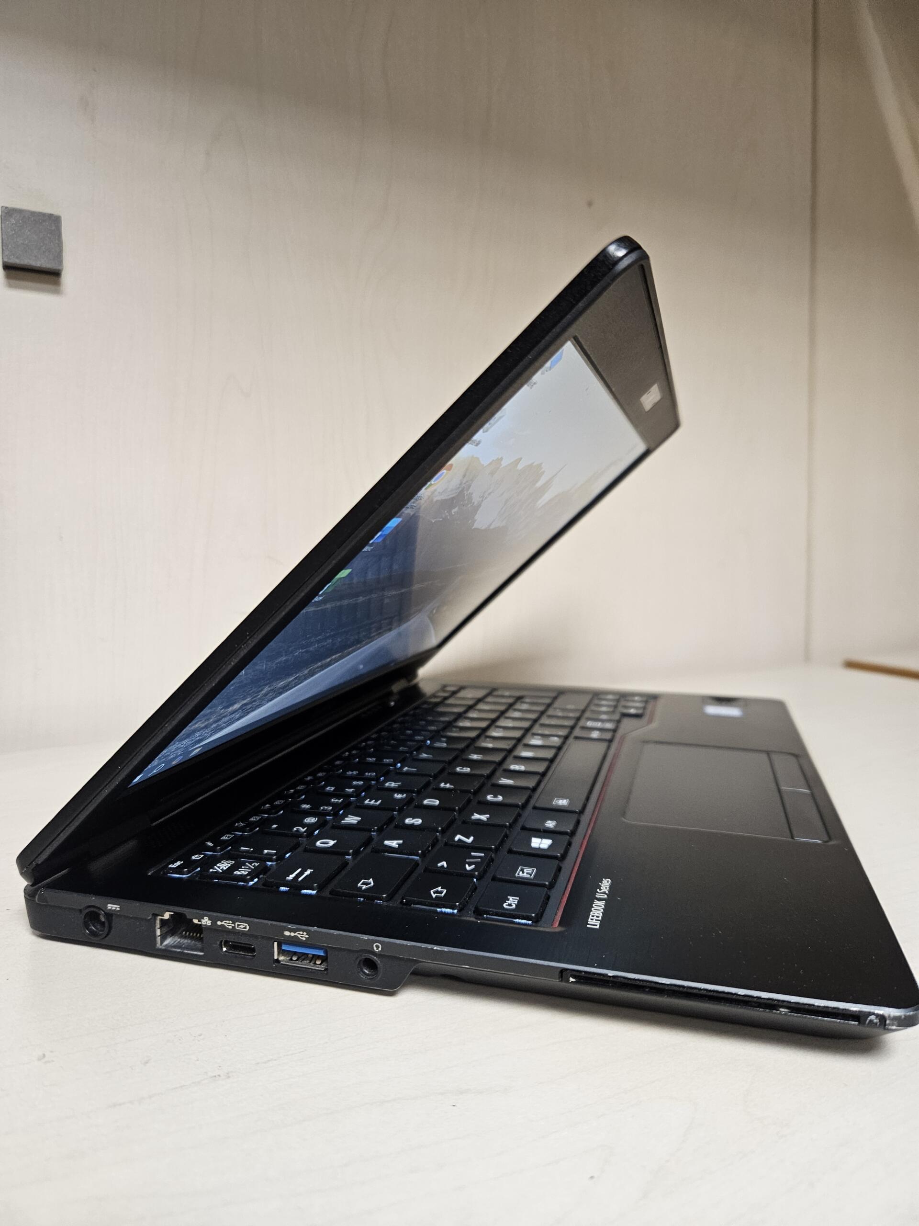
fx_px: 814
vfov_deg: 73.9
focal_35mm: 23
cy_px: 613
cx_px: 460
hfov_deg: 58.9
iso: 250
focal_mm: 5.4
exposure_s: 1/100
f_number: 1.8
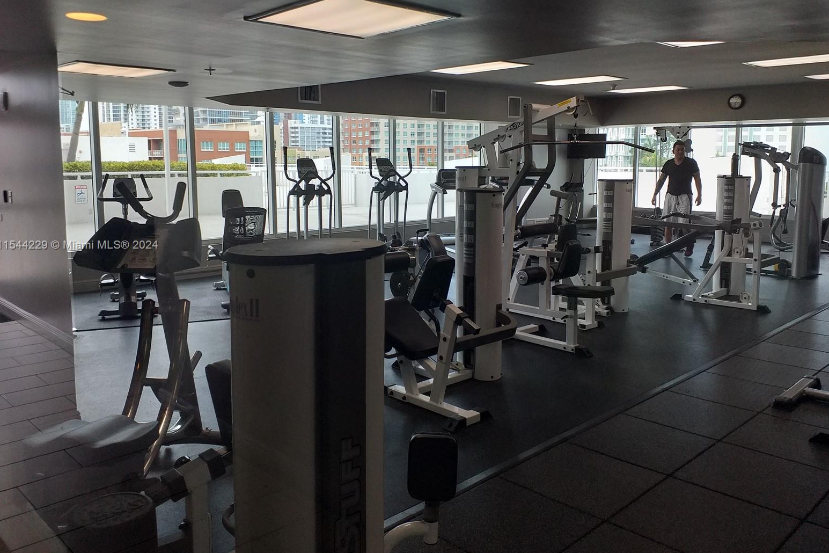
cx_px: 416
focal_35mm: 28
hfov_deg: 65.5
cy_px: 246
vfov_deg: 46.3
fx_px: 645
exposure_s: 1/141
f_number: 1.9
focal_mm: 3.6
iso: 40
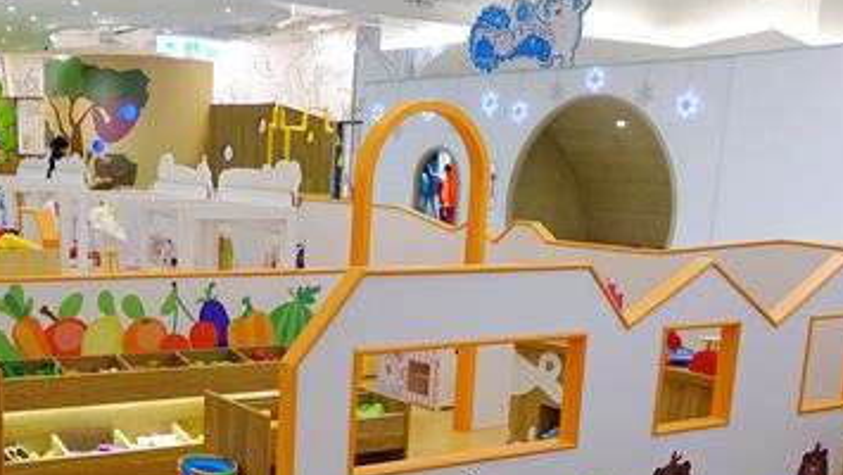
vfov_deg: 25.3
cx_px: 302
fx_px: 1029
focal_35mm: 46
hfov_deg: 44.1
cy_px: 412
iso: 160
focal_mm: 8.8
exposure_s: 1/30
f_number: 1.8
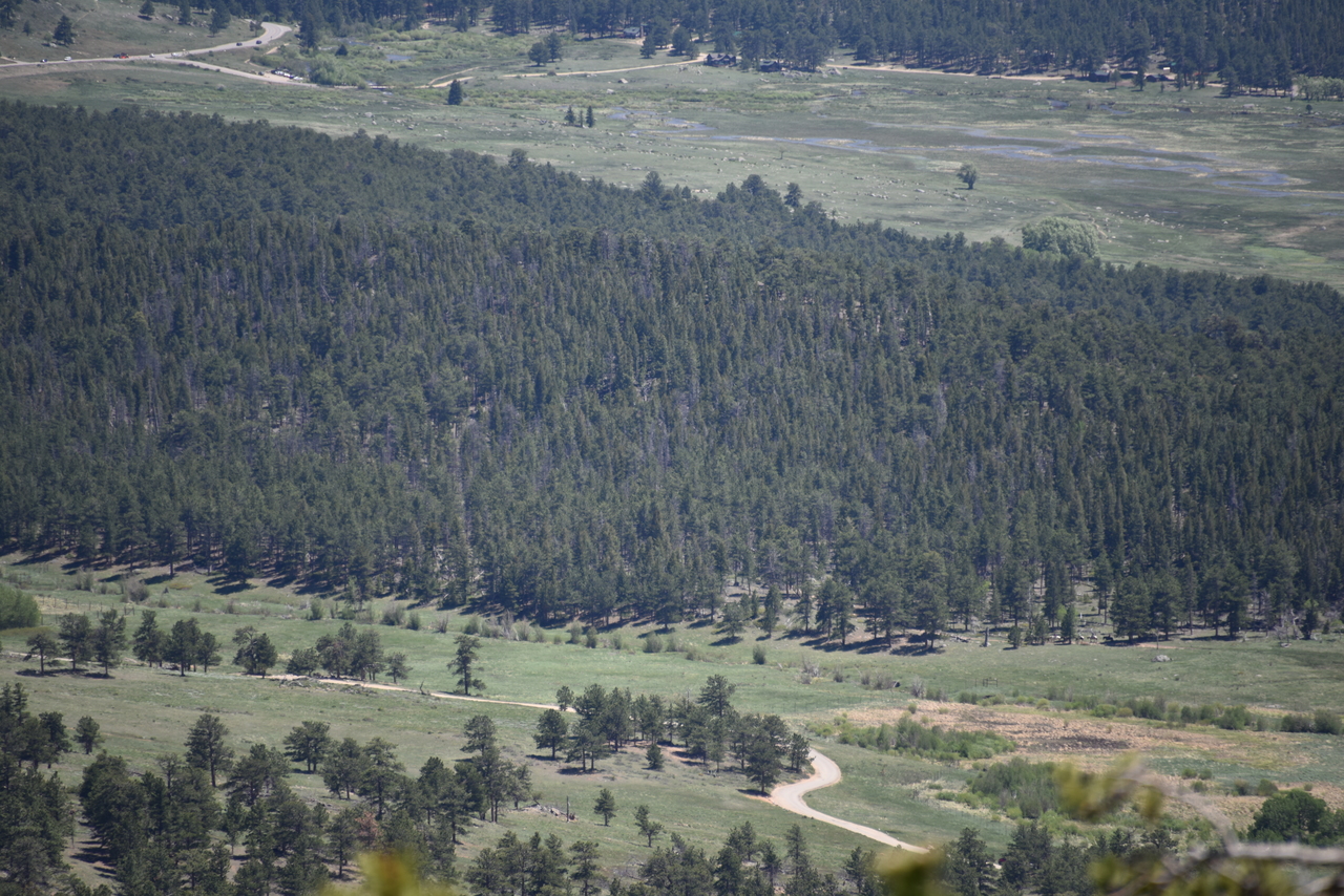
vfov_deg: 4.6
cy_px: 448
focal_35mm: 300
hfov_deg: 6.9
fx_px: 11202
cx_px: 672
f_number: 5.6
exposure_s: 1/640
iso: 200
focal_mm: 300
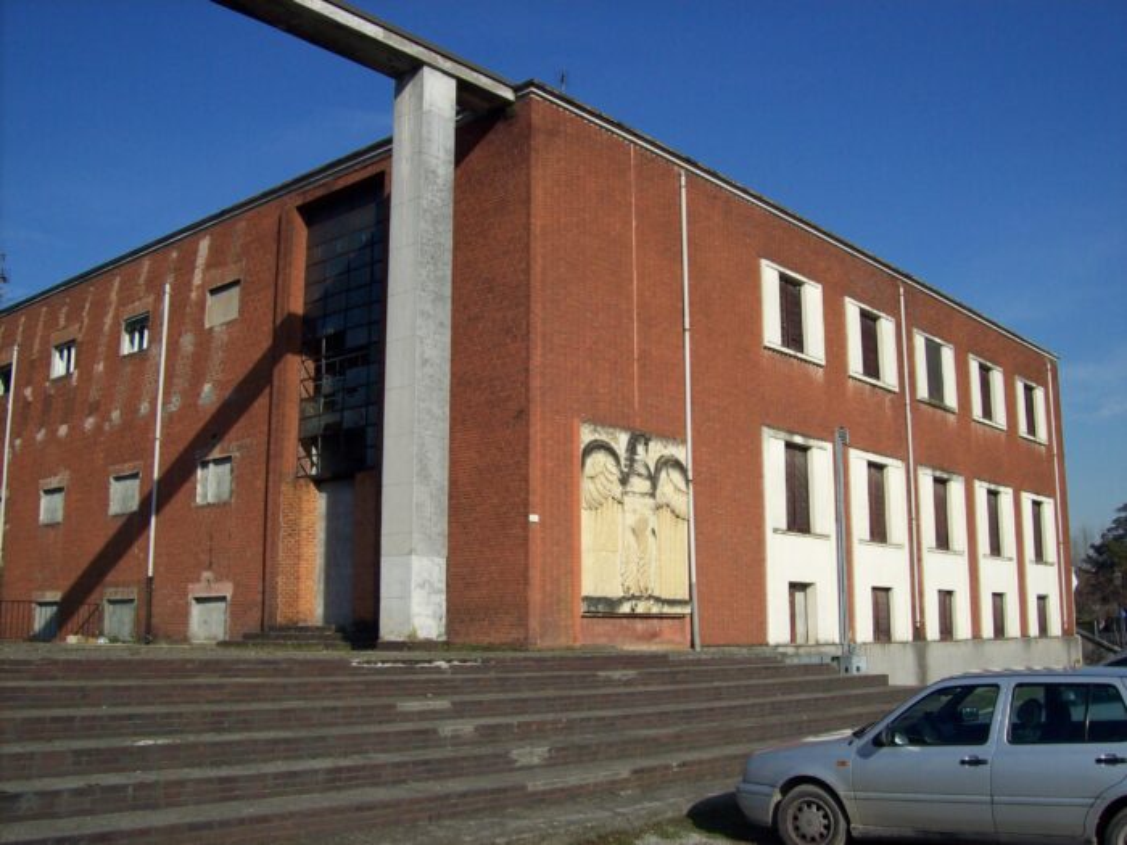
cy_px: 422
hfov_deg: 51.4
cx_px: 564
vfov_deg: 39.7
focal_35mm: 36
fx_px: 1172
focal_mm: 6
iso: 80
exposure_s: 1/797
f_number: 4.8
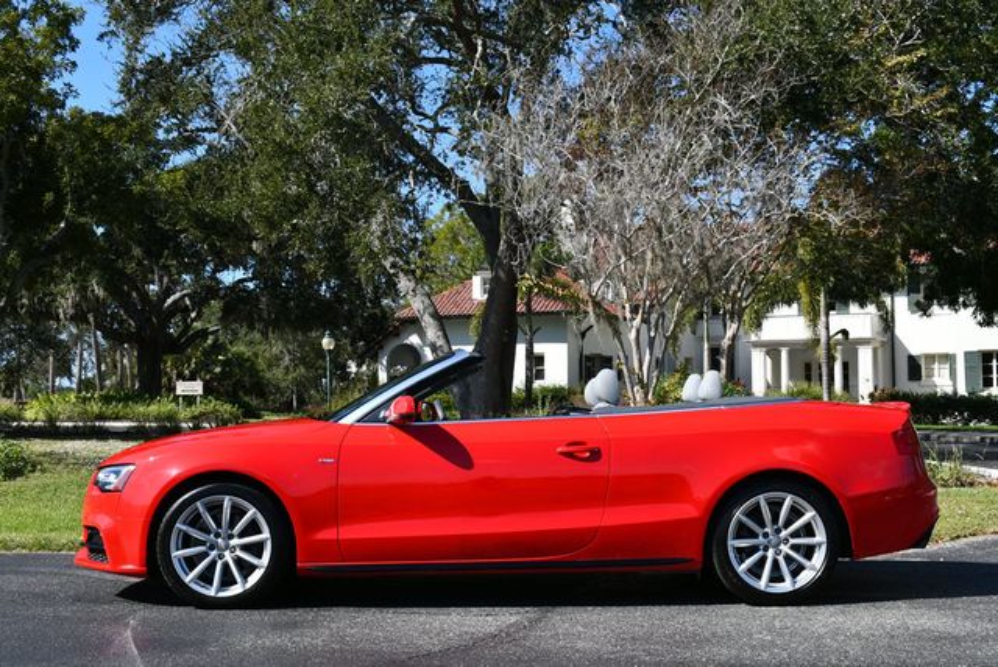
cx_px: 499
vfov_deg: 28.1
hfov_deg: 41.1
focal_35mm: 48
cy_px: 334
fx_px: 1332
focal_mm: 24
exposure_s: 1/250
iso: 100
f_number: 8
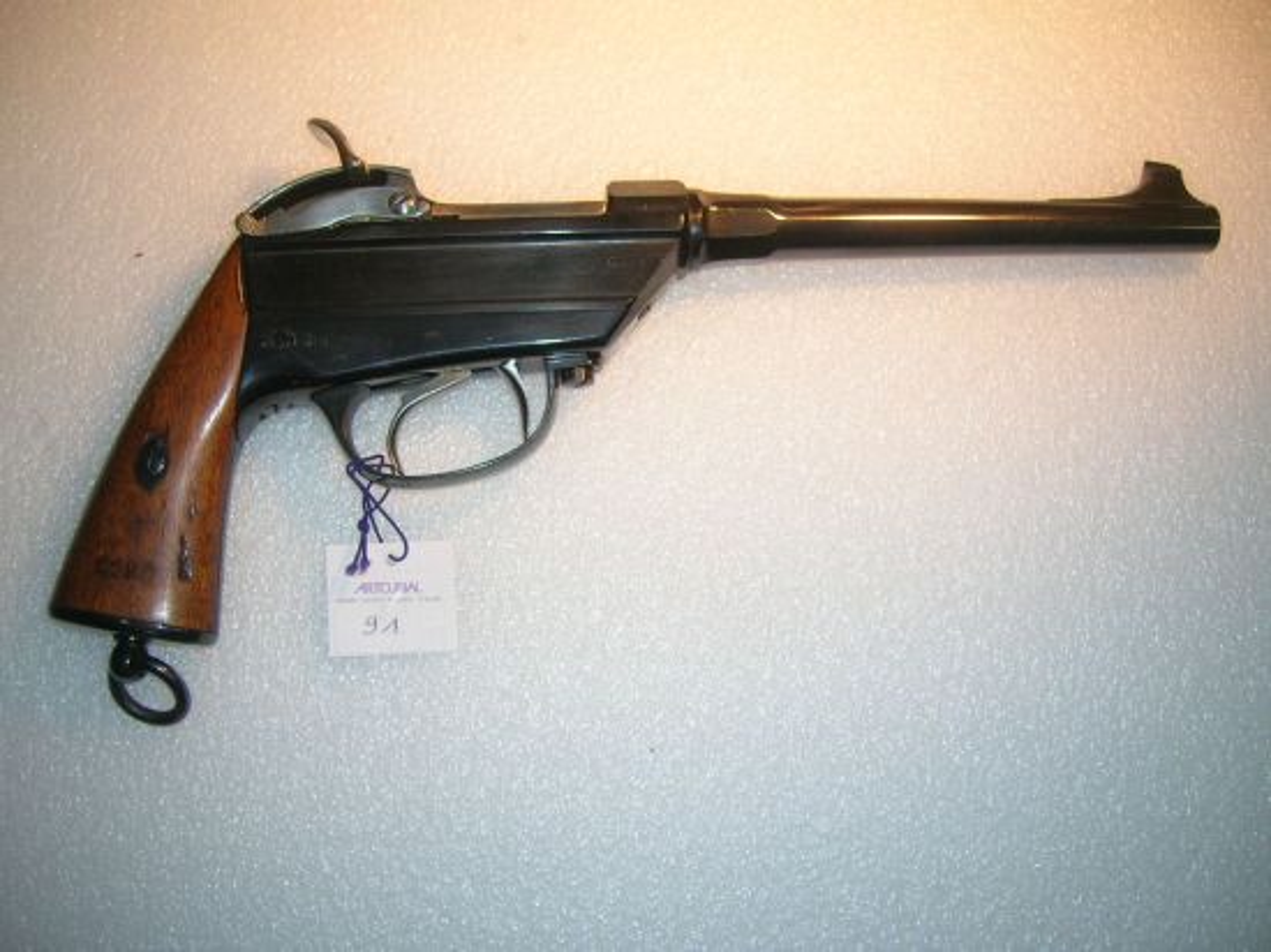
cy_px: 476
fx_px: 1248
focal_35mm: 34
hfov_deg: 54.0
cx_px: 636
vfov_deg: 41.8
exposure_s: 1/60.1
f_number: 2.9
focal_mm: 5.7
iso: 50
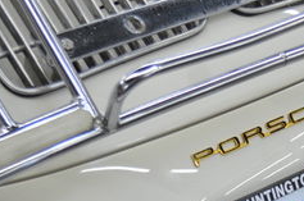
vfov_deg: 12.0
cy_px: 320
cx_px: 344
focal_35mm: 107
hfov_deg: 18.3
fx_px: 902
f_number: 4.5
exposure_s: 1/80
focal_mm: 22
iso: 400
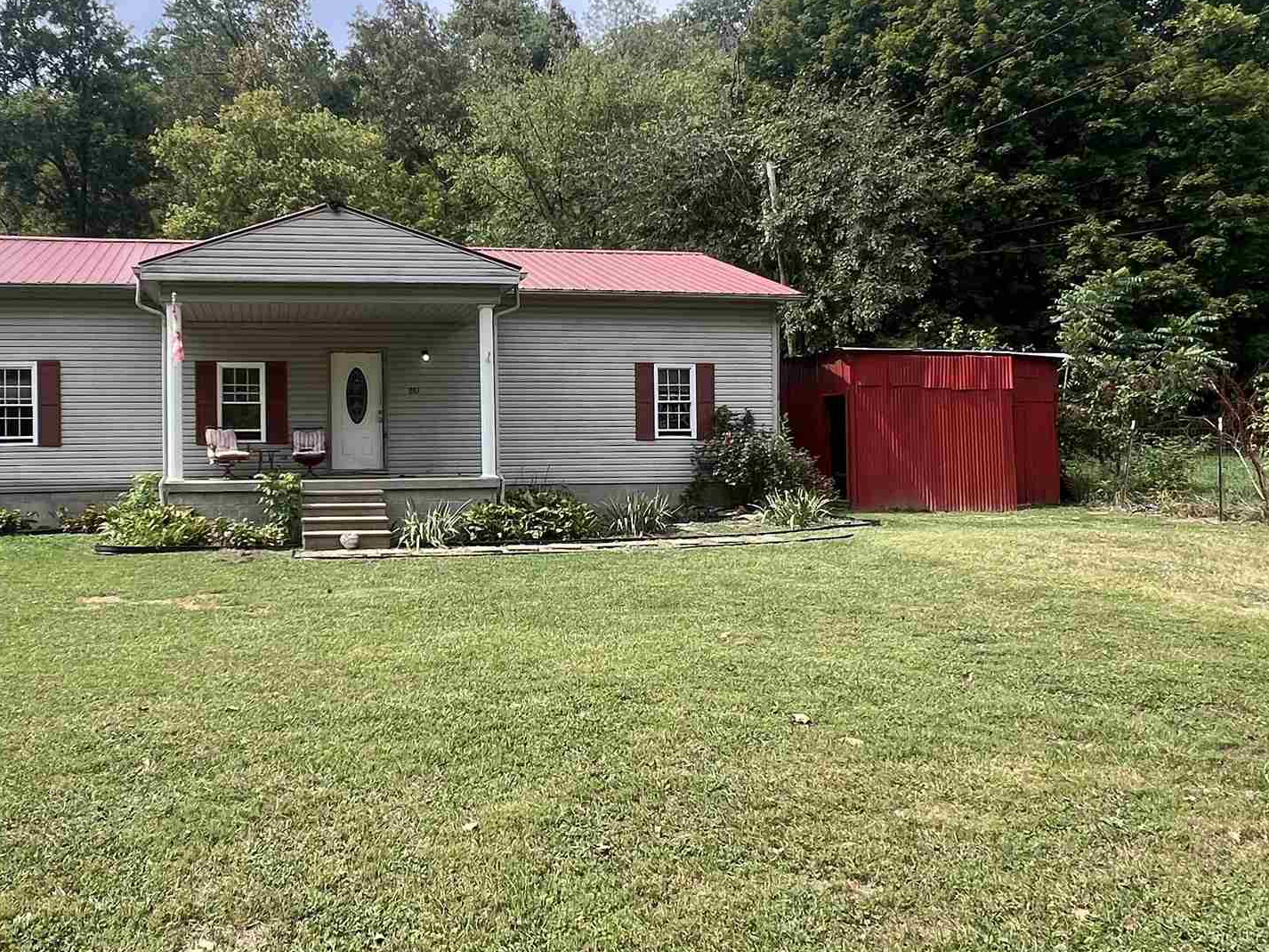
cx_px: 448
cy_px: 447
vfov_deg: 49.7
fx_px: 1027
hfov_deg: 62.2
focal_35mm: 28
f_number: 1.8
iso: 32
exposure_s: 1/673
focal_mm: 1.57
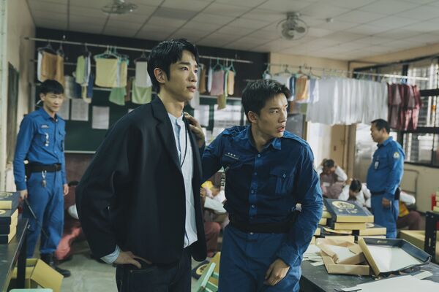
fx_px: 415
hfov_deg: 55.8
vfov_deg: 38.9
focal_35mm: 34
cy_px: 146
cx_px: 220
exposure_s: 1/250
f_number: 2.8
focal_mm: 34
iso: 1600
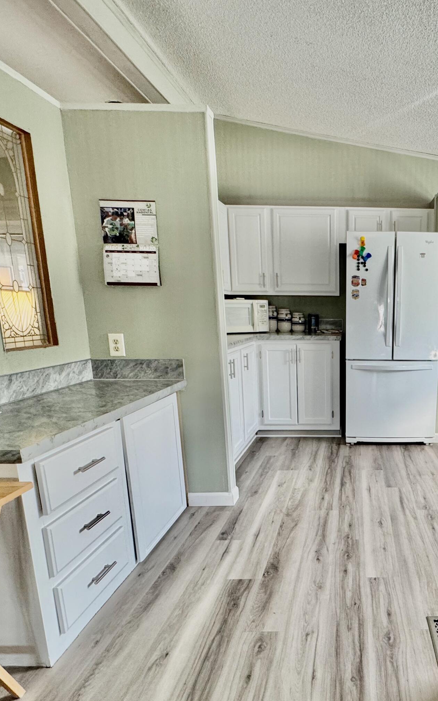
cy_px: 389
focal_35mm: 22
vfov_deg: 79.4
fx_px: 420
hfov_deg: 50.8
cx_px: 365
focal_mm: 2.22
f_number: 2.2
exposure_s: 1/120
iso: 250
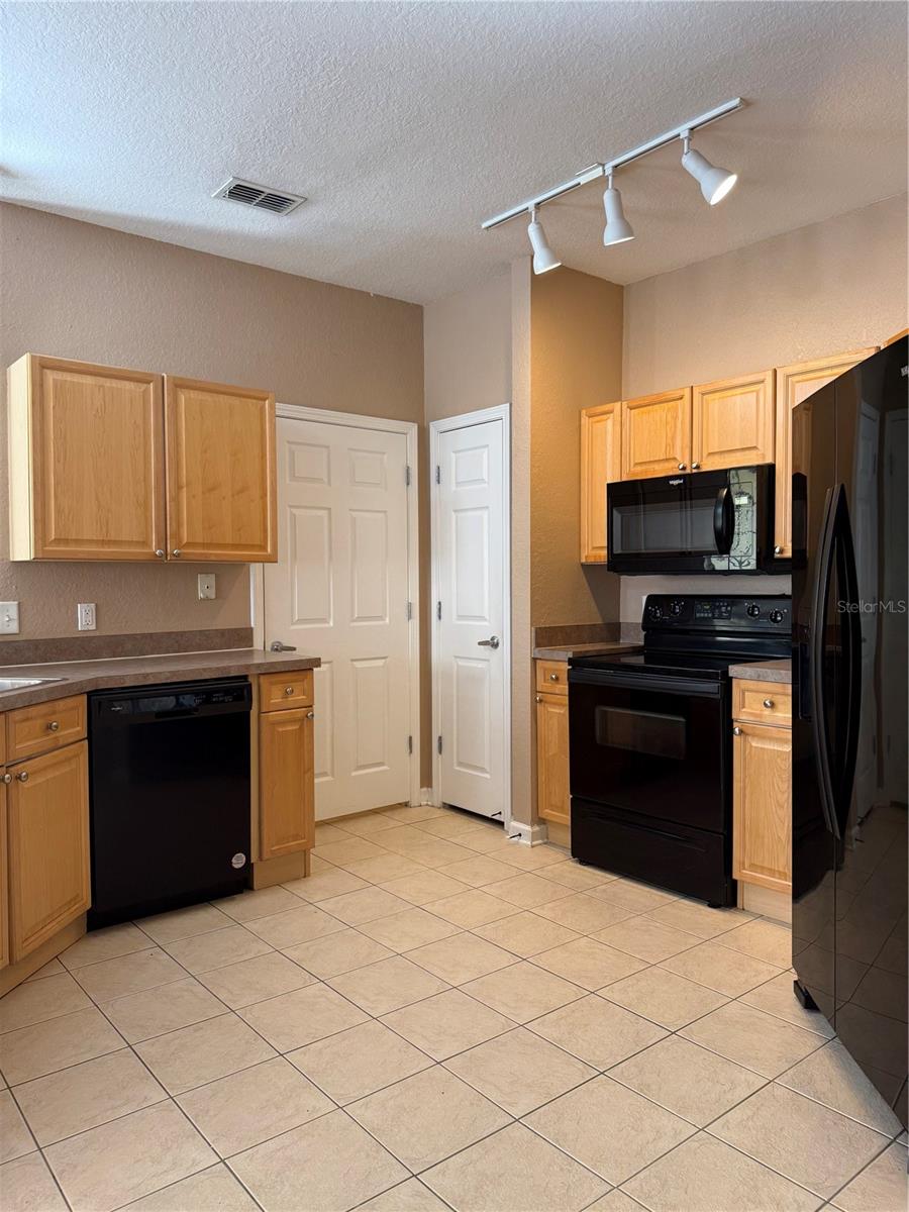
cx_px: 454
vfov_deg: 71.6
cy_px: 606
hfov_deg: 56.8
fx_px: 840
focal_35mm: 24
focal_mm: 6.76
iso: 125
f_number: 1.78
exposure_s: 1/120
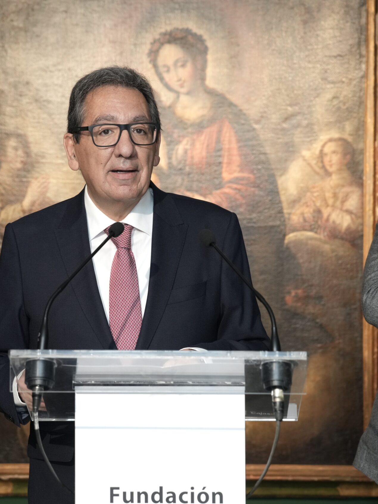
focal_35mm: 102
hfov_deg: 14.5
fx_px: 1485
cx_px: 138
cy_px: 254
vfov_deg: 19.3
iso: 1000
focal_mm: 70
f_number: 3.5
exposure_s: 1/125
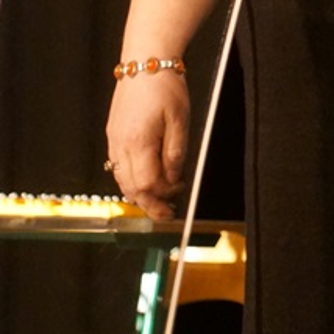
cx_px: 471
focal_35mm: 358
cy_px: -261
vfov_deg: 4.8
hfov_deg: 4.9
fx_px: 3908
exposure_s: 1/25
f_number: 5
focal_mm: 60
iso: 3200
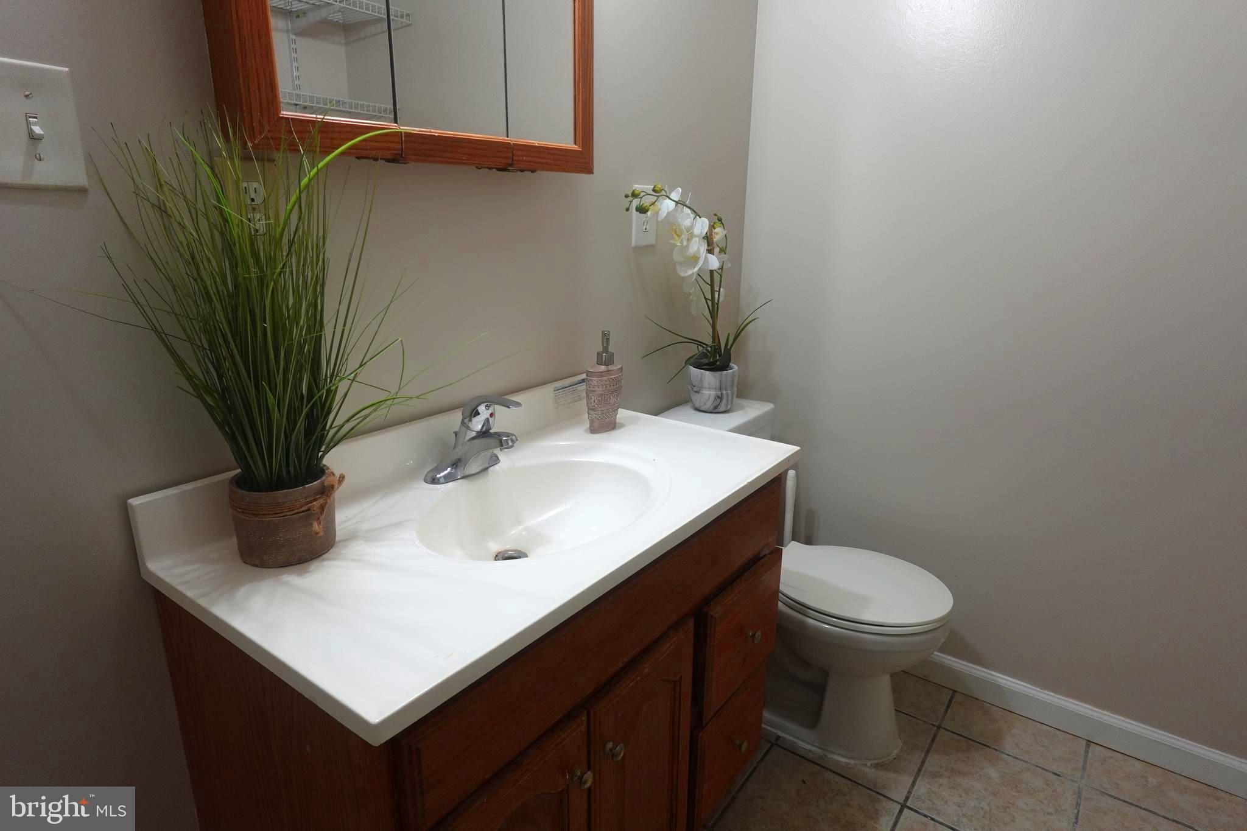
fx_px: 693
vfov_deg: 61.9
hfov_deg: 84.0
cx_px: 624
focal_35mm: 20
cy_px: 416
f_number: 2
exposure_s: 1/80
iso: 250
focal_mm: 7.6
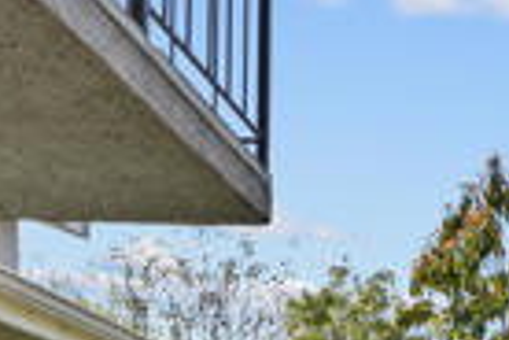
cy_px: 578
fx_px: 1046
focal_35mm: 74
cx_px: 671
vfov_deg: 16.1
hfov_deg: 23.9
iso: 250
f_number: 9
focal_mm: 16
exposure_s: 1/80
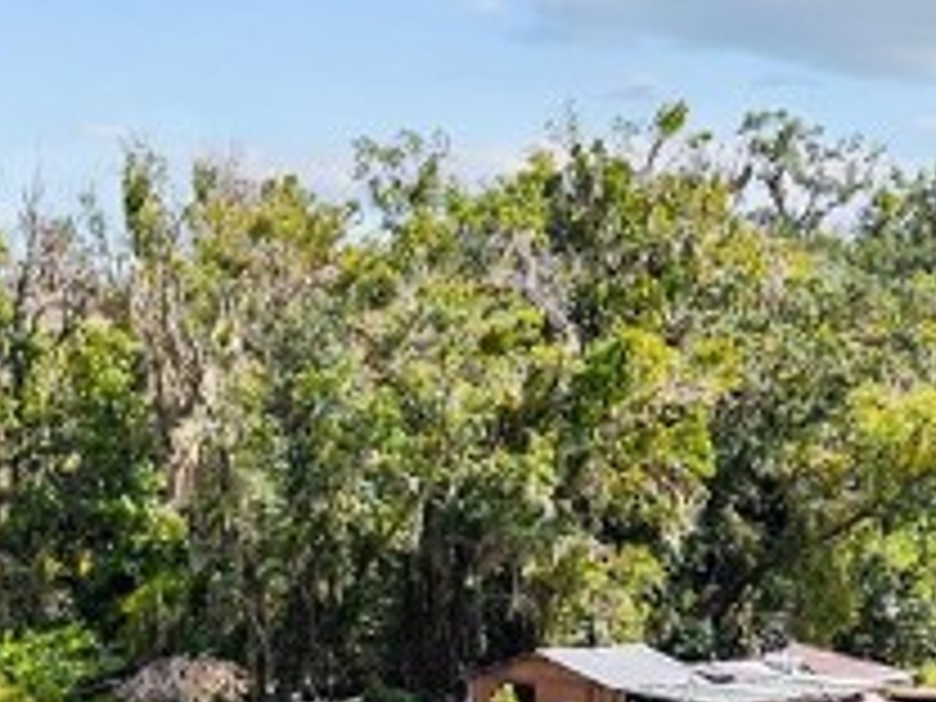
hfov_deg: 16.4
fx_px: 3191
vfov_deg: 12.3
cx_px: 76
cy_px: 842
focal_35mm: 118
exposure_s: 1/4000
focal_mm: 8.67
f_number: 1.8
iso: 290
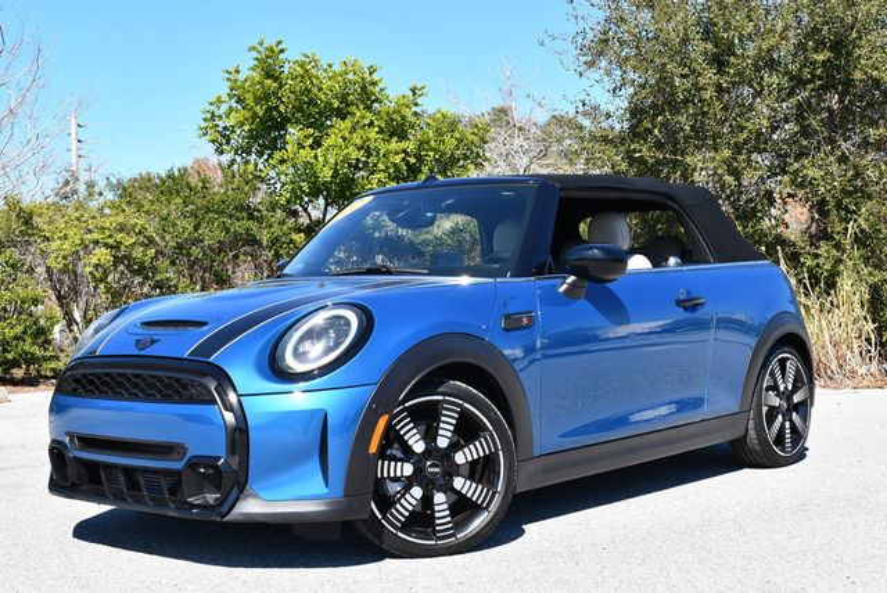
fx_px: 1282
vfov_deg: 26.0
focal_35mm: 52
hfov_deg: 38.2
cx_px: 444
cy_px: 296
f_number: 8
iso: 180
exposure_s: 1/250
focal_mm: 26
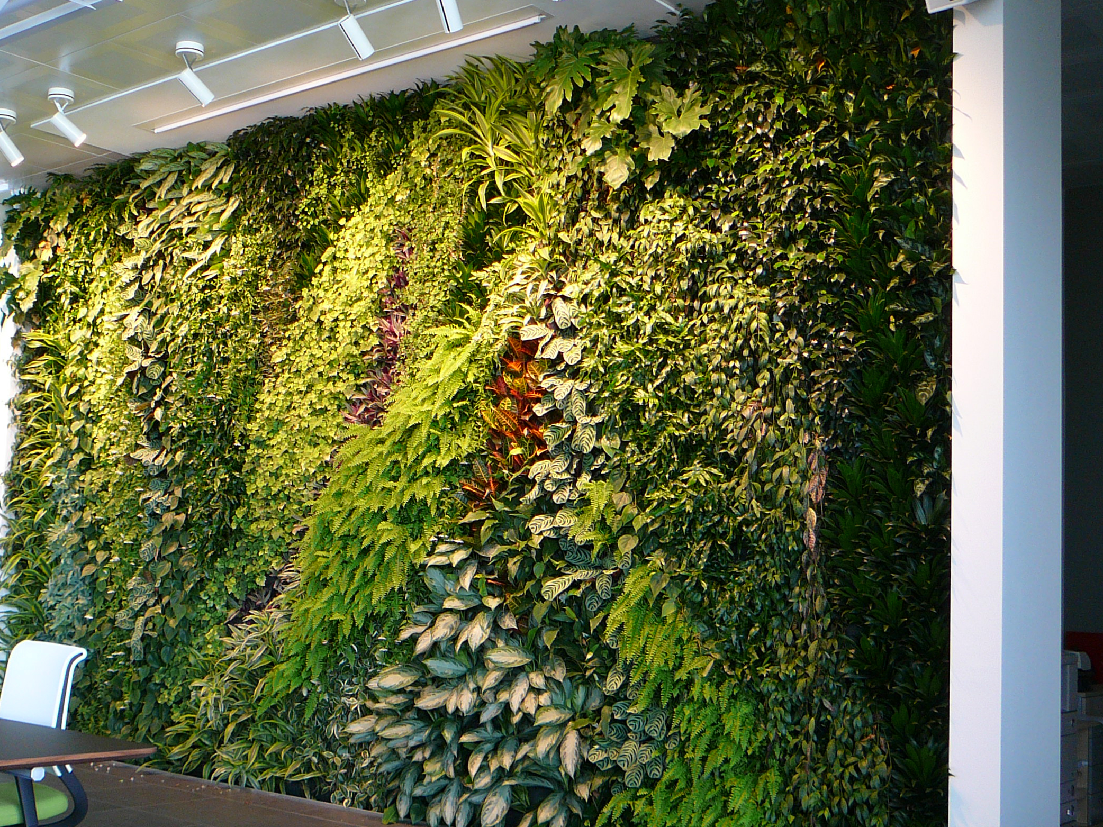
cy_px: 455
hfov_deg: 43.7
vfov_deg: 33.6
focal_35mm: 43
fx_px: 1370
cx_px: 447
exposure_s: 1/15
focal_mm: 5.2
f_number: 2.8
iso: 80
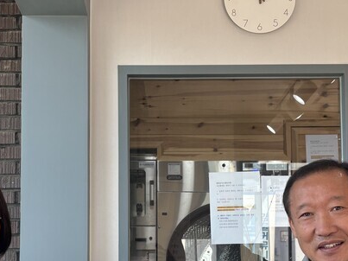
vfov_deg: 23.4
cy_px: 200
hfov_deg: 31.2
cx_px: 158
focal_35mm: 62
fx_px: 623
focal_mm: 5.96
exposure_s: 1/120
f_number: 1.6
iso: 50
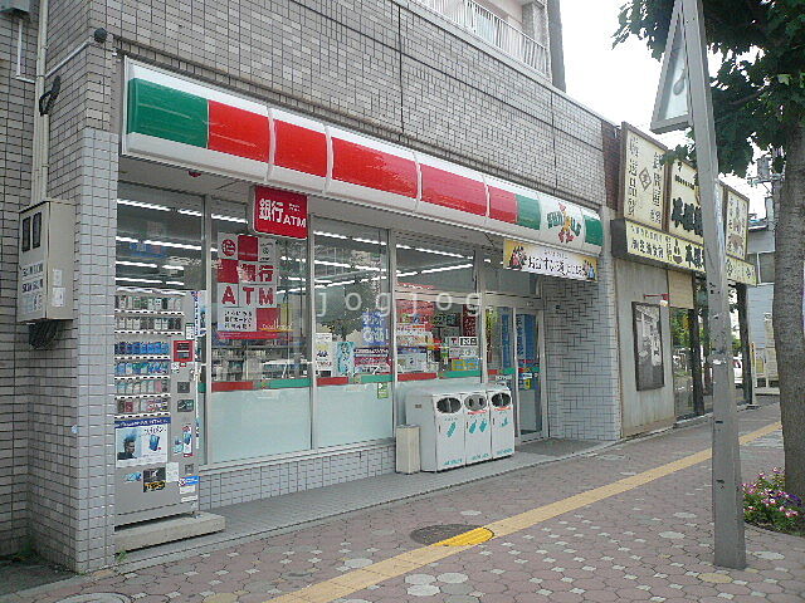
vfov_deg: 49.7
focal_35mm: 28
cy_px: 302
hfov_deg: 63.4
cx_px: 402
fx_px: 651
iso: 100
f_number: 2.8
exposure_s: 1/500
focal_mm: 4.6
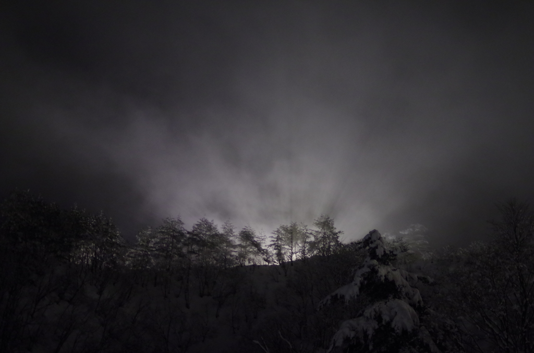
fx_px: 681
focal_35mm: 46
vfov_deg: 29.1
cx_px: 267
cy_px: 176
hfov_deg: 42.8
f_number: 1.8
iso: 3200
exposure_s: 1/60
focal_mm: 31
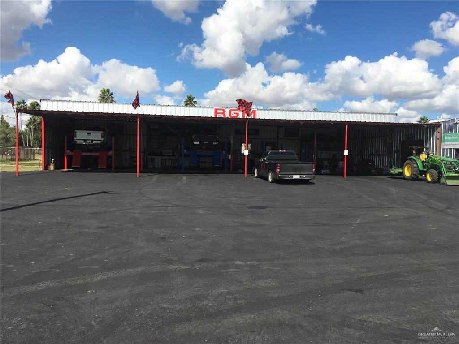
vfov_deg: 48.2
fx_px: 385
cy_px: 172
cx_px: 230
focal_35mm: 29
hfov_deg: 61.7
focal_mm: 4.15
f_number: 2.2
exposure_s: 1/2331
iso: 25
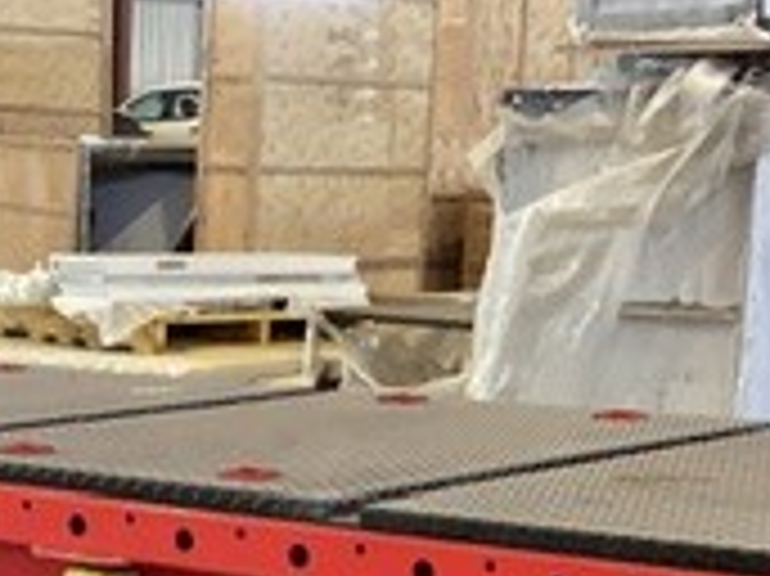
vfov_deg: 12.1
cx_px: 9
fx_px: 2579
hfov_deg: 16.6
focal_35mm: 116
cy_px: 914
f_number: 2.4
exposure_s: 1/60
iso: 320
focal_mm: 3.3
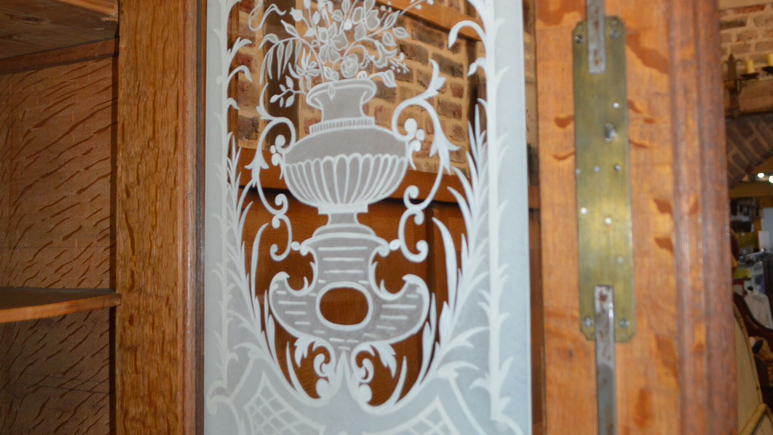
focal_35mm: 43
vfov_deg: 27.6
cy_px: 148
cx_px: 384
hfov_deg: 47.4
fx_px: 881
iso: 400
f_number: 3.5
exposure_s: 1/60
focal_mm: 18
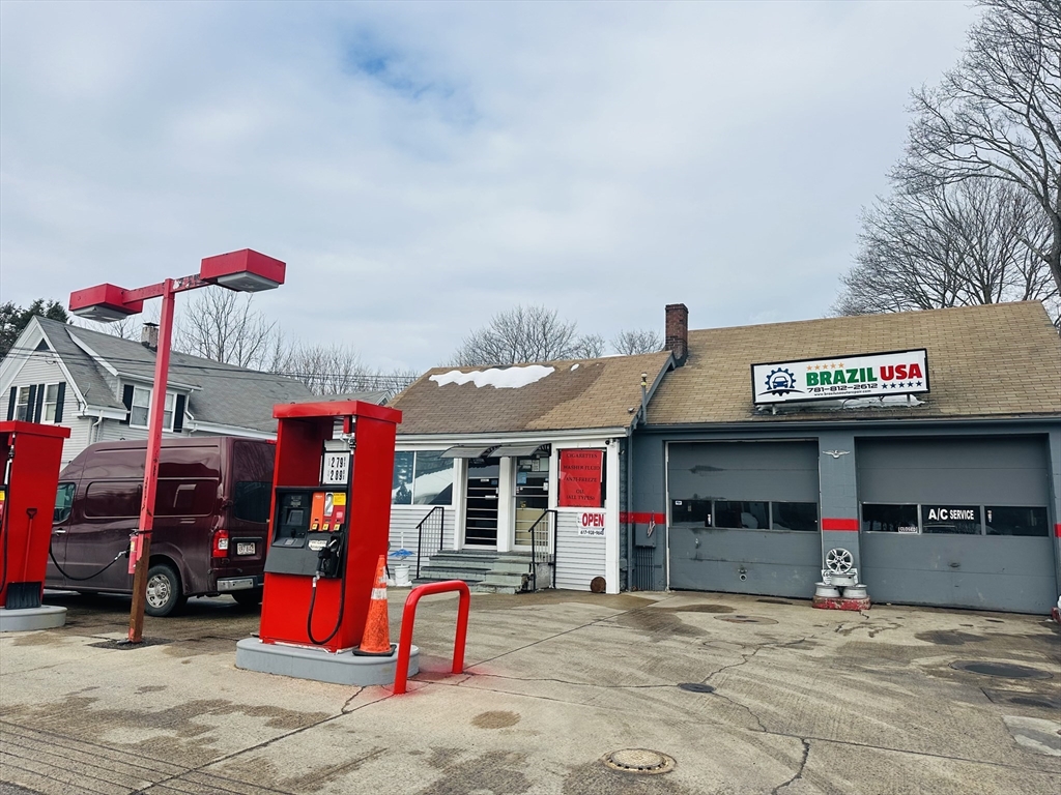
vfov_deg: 56.8
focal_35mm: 24
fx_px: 736
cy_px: 398
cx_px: 530
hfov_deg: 71.6
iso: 80
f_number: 1.78
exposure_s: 1/4545
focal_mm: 6.86
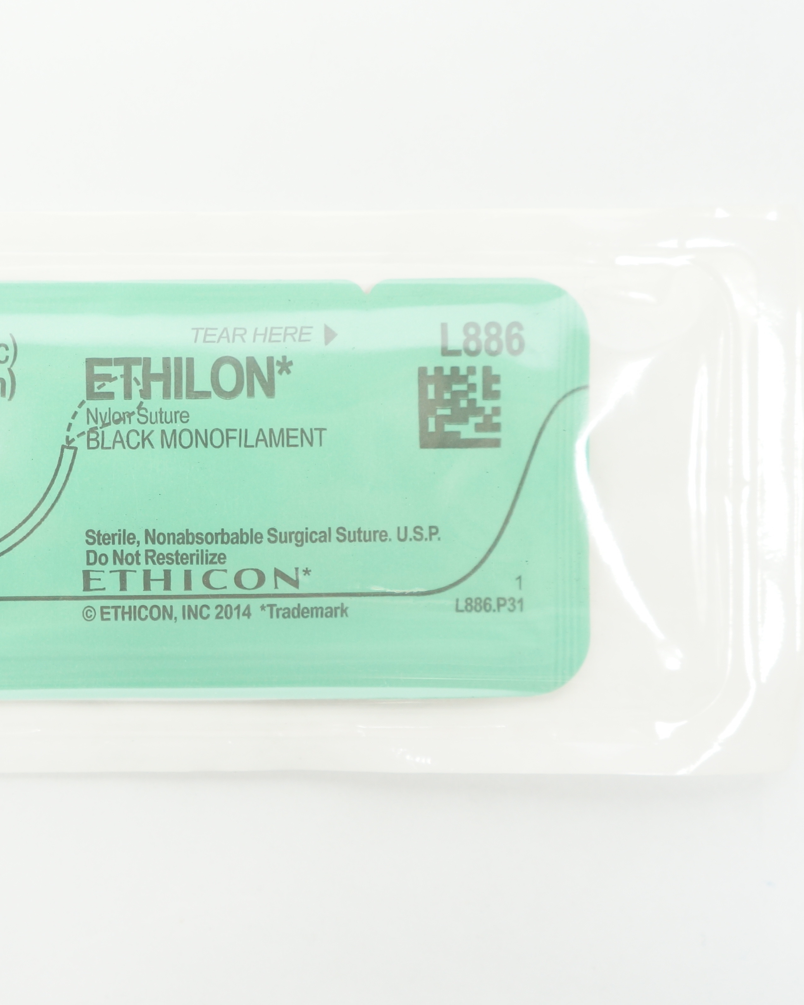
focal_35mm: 59
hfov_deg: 25.4
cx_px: 144
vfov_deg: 32.1
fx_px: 1747
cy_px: 492
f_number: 4
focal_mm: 27
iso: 400
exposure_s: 1/60
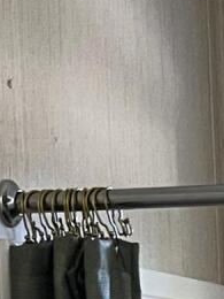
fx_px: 1726
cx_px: 434
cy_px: 562
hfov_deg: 7.2
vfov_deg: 9.4
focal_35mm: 200
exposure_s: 1/60
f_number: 1.6
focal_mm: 5.1
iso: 160
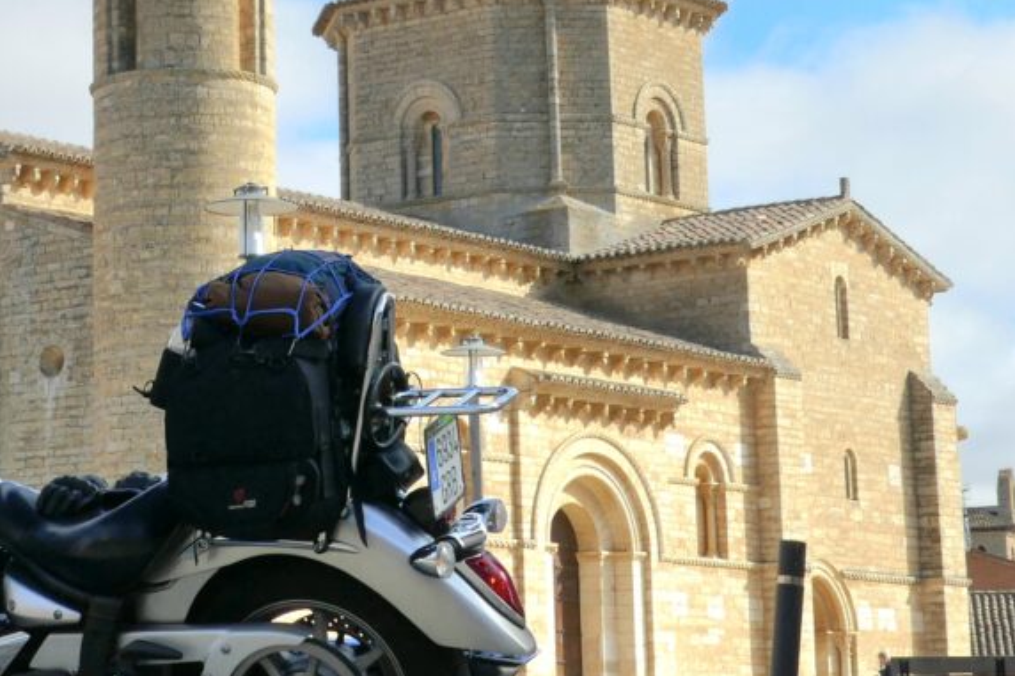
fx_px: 2170
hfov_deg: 25.5
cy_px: 292
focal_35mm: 77
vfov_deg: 17.7
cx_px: 112
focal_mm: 15.6
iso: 125
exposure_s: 1/323
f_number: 8
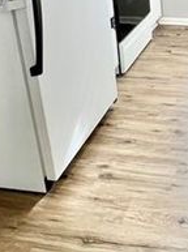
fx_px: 327
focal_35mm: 45
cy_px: 5
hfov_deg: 28.9
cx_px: 210
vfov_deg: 37.9
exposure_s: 1/120
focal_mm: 1.57
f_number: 1.8
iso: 50
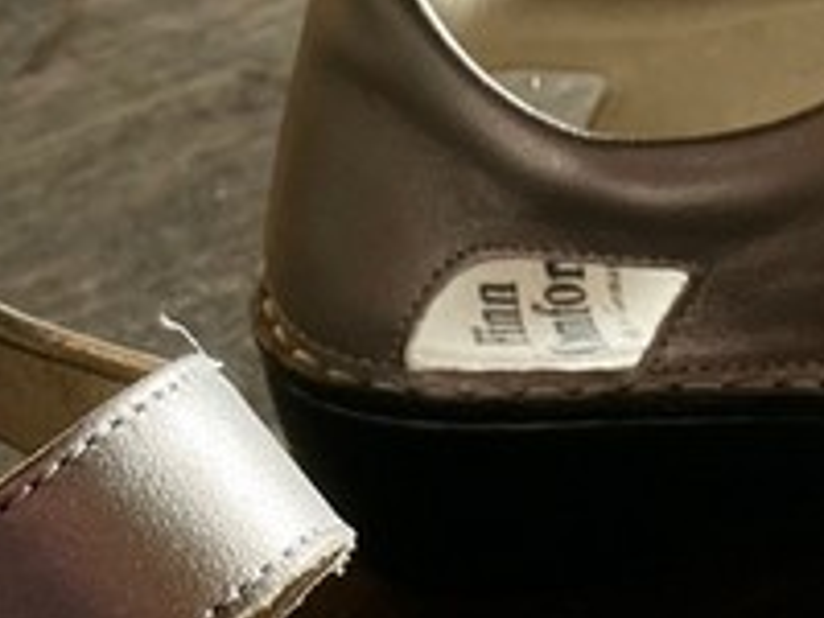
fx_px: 1928
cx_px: 663
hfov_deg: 23.7
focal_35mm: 81
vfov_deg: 16.8
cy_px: 888
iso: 640
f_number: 1.8
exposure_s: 1/30
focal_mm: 3.99
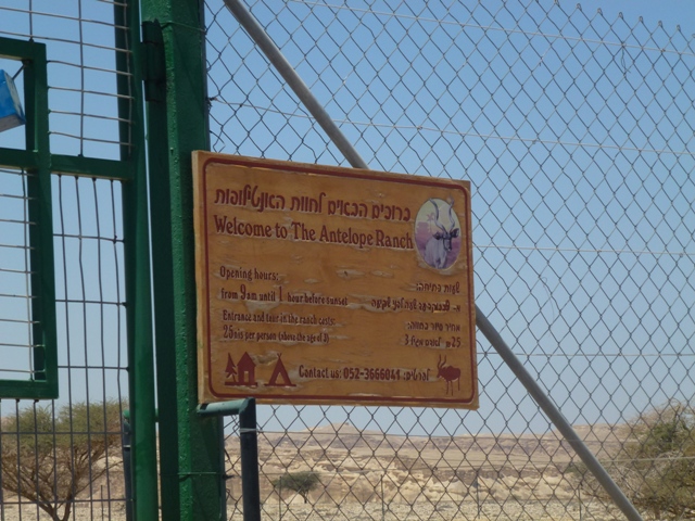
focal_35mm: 131
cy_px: 260
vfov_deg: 11.3
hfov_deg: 15.1
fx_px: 2630
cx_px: 348
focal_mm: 23.4
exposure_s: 1/800
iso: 100
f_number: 5.2
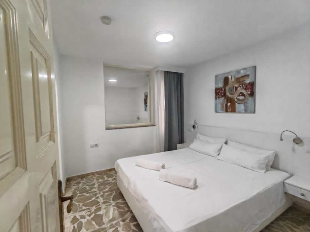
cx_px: 155
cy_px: 116
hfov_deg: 94.5
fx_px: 143
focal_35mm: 16
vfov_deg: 78.1
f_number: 2.2
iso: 1600
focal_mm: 1.96
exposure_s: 1/400
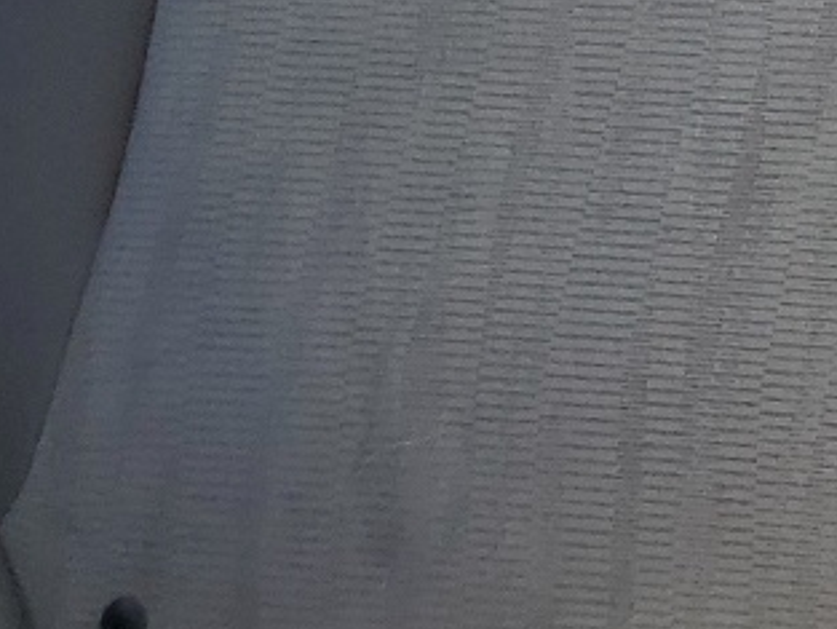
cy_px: -873
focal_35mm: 133
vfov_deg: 9.8
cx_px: 1695
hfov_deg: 12.8
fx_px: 3217
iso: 50
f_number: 1.5
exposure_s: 1/303
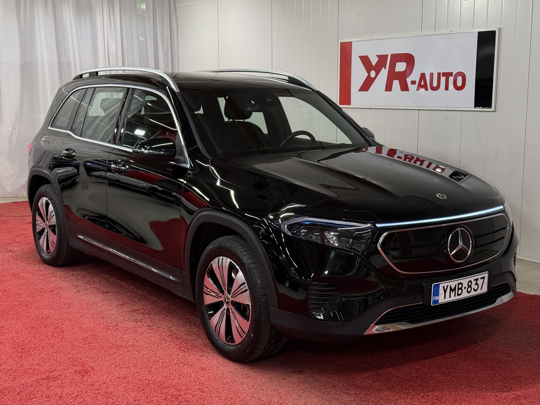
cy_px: 202
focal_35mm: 48
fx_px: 749
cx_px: 270
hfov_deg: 39.7
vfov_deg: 30.3
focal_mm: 6.76
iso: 160
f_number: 1.78
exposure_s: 1/154
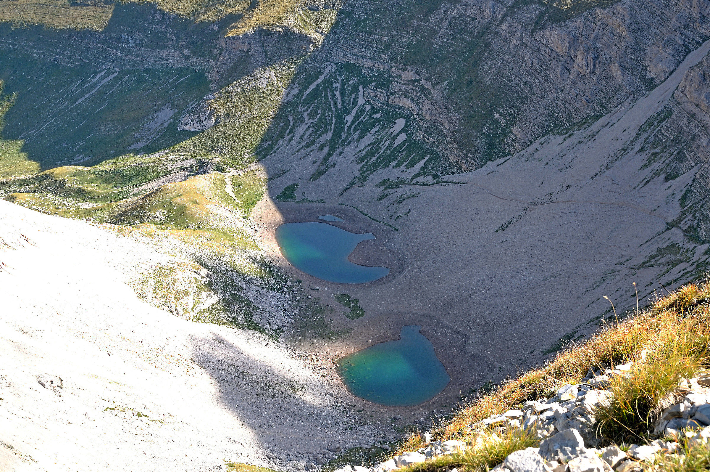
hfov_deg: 27.0
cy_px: 236
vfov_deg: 18.1
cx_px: 355
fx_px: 1477
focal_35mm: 75
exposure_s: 1/80
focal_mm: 50
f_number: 10
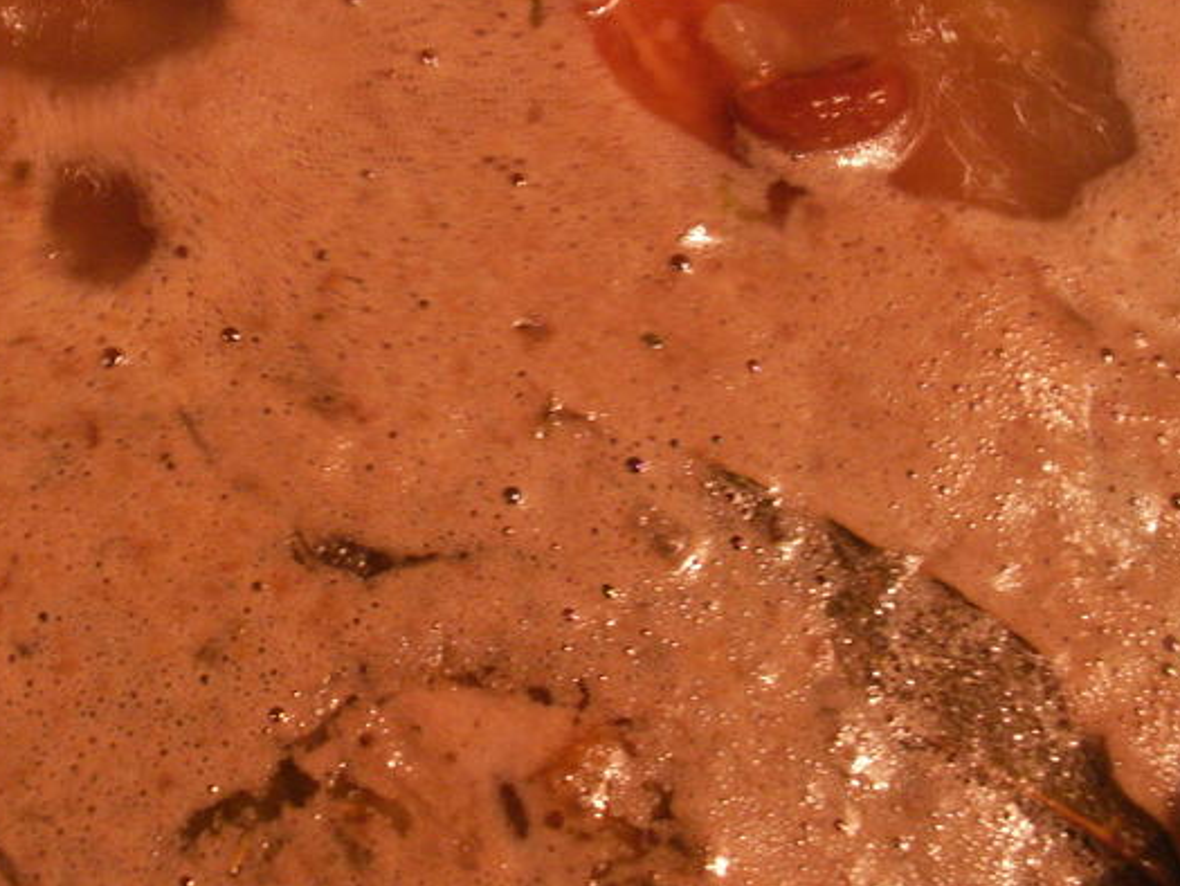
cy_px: 262
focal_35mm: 60
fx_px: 2046
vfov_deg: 24.2
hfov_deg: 31.9
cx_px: 371
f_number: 2.8
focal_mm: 5.86
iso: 160
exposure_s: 1/6
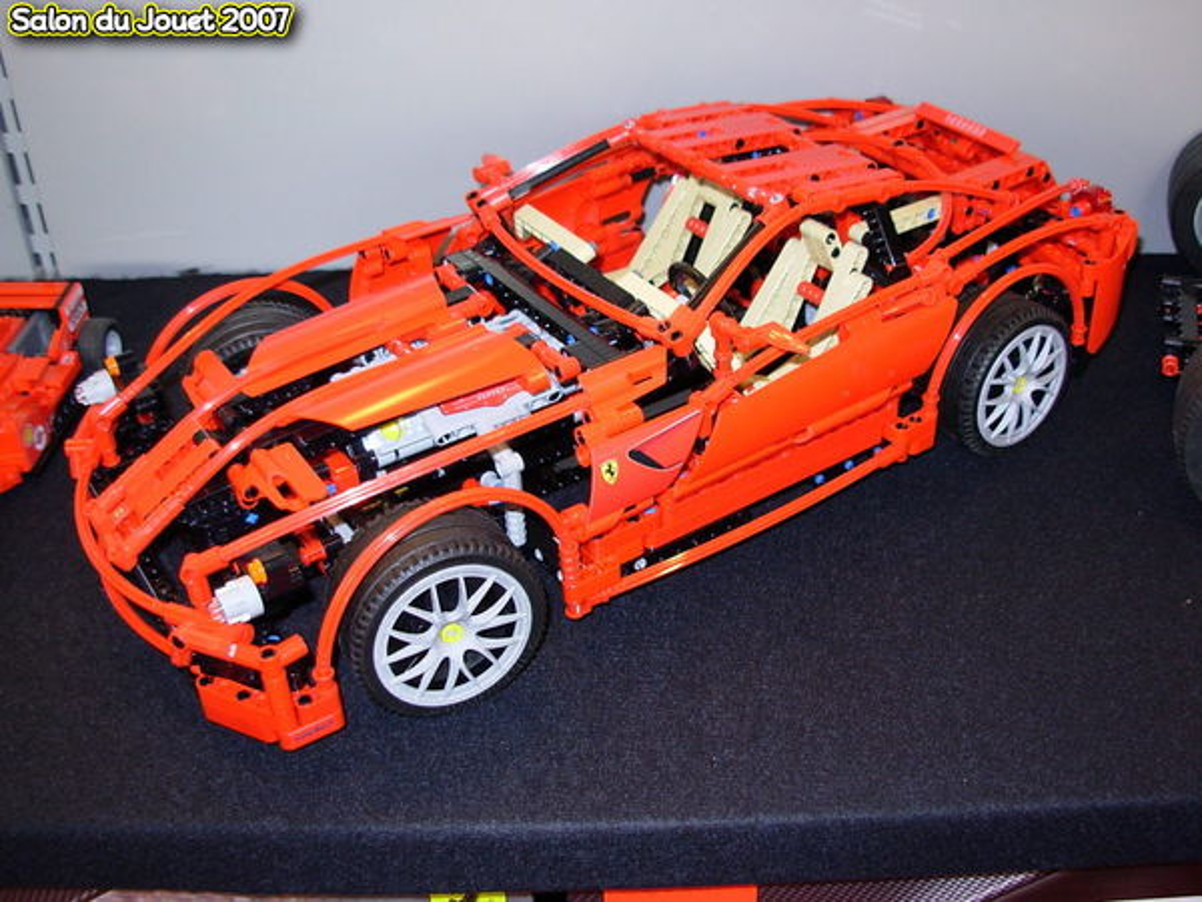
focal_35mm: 38
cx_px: 601
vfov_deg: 37.7
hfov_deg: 49.0
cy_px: 451
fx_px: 1320
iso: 50
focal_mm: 6.3
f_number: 2.9
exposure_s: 1/32
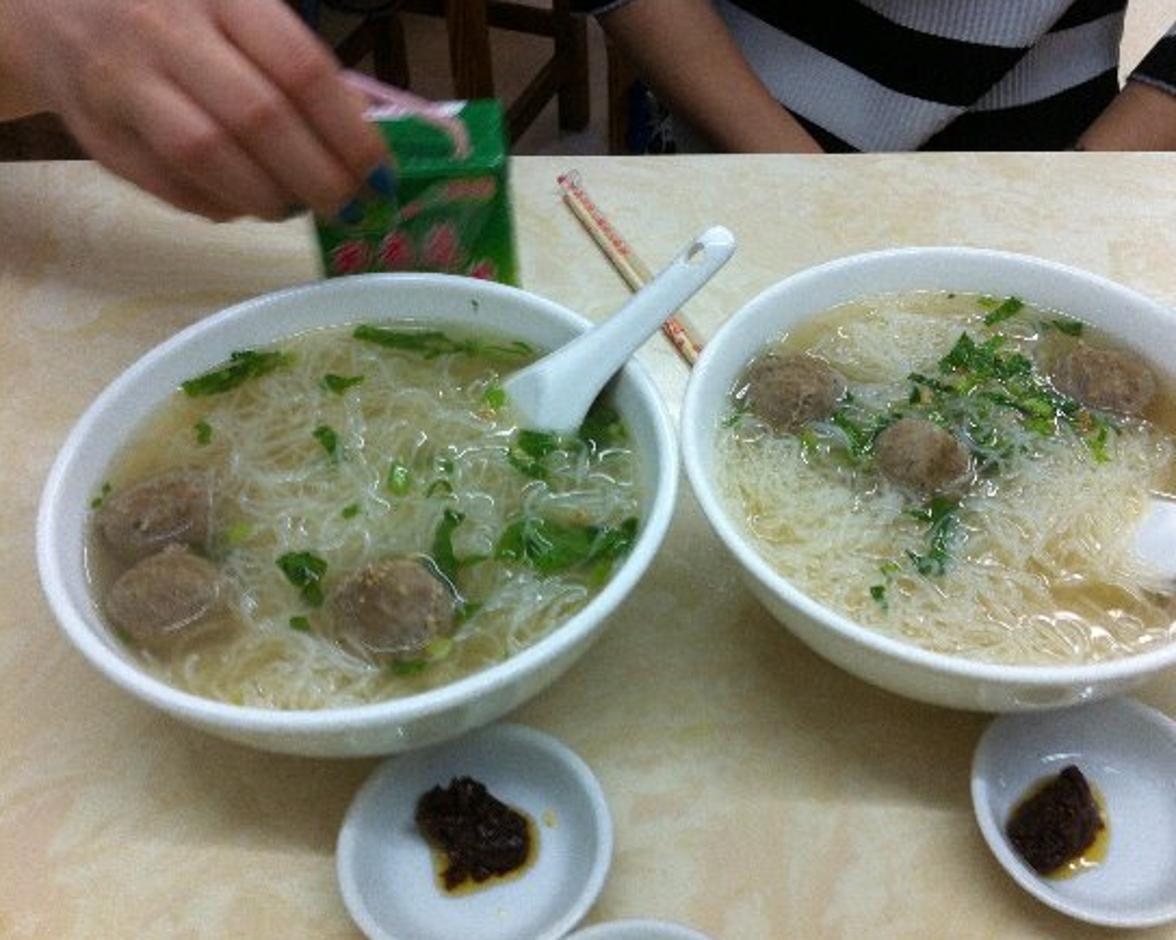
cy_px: 472
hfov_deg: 49.0
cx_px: 636
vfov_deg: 40.1
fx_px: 1287
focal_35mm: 37
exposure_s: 1/15
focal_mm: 3.85
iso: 100
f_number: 2.8
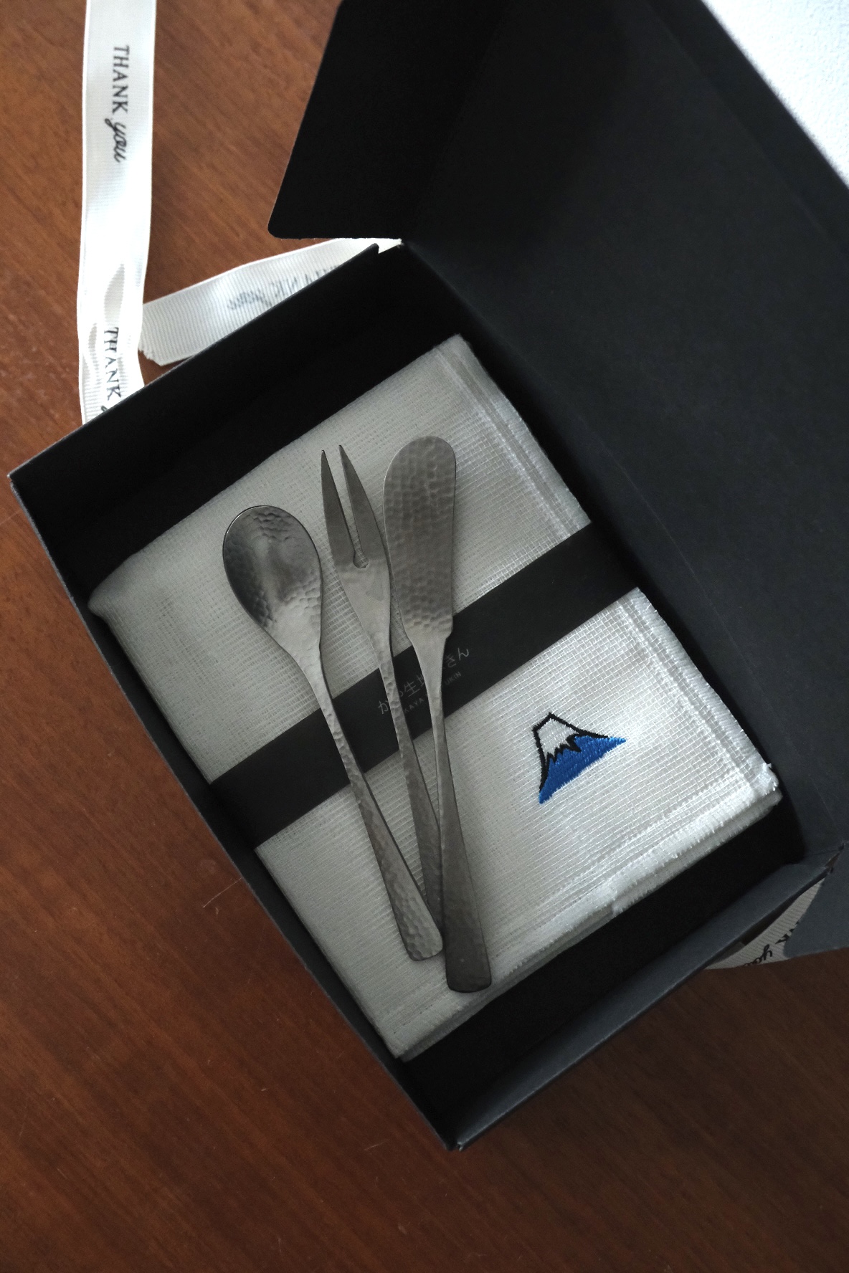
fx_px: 1344
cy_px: 636
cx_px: 424
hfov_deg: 35.1
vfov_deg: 50.7
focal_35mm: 38
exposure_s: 1/125
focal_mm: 25.6
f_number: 6.4
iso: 8000
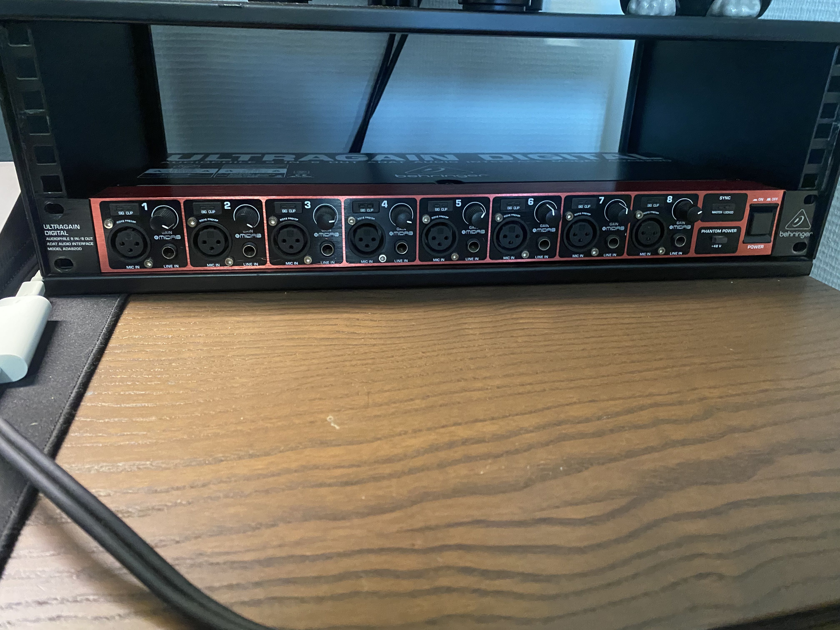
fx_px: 631
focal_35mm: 26
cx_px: 420
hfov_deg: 67.3
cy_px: 315
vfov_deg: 53.1
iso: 640
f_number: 1.8
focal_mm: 4.25
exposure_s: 1/25
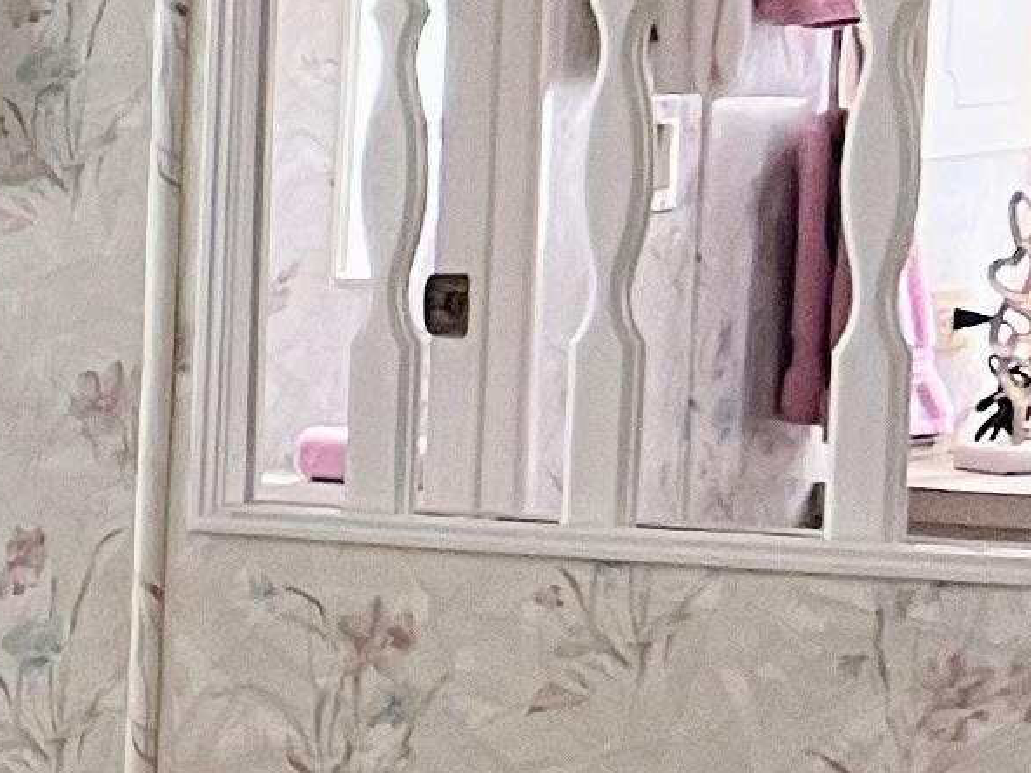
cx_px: -2281
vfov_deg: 8.4
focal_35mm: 177
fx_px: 5272
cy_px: 653
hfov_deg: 8.7
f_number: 1.5
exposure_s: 1/60
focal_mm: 5.7
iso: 100
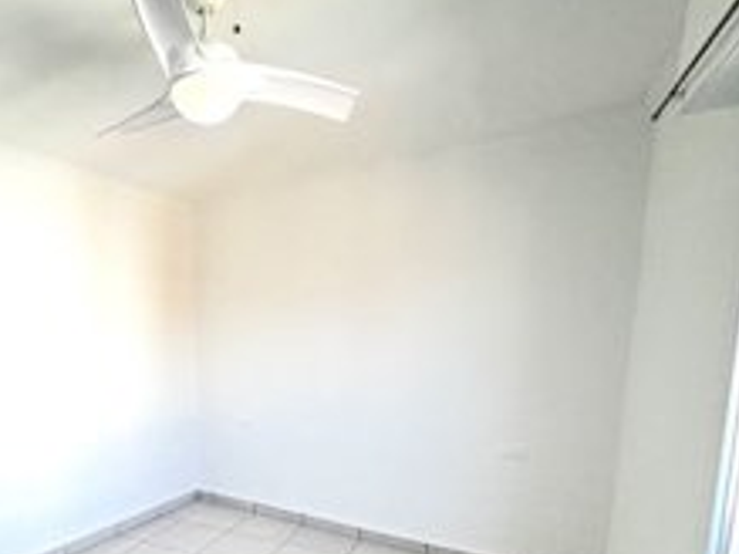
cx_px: 219
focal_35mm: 23
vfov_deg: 56.1
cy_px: 412
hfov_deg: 70.7
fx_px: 491
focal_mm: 2.22
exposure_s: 1/128
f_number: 2.2
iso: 40
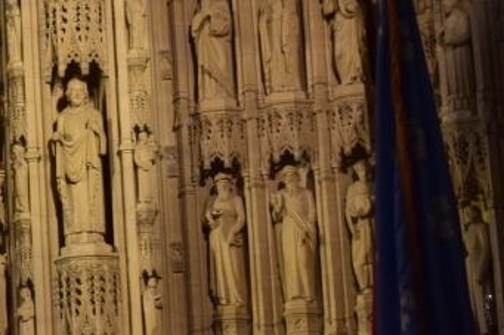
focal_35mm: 171
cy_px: 102
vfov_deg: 8.0
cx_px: -204
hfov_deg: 11.6
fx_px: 2393
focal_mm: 38
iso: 1600
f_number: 5
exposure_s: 1/60
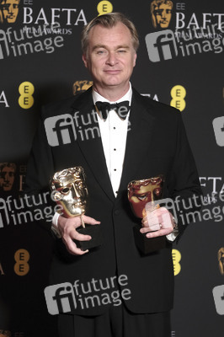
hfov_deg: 8.3
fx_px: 1552
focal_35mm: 166
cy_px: 168
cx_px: 112
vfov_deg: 12.4
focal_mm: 110.6
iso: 1600
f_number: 2.8
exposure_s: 1/250
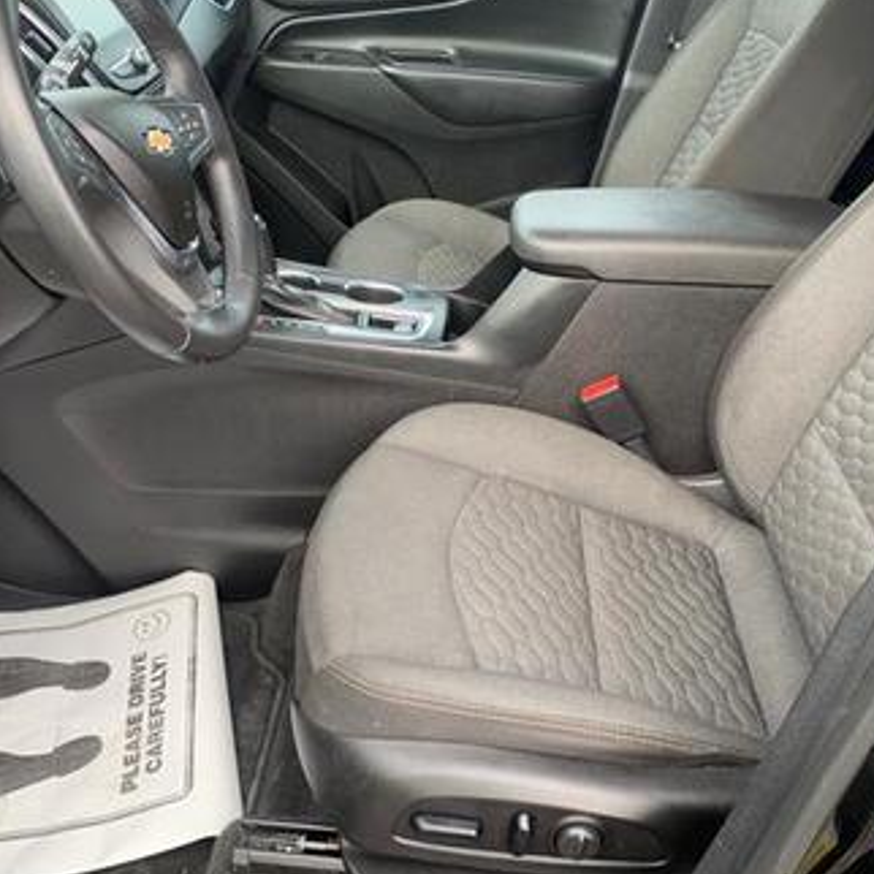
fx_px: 1028
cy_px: 453
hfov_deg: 46.0
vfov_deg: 46.0
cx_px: 421
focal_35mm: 36
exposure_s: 1/122
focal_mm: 4.25
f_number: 1.8
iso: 32
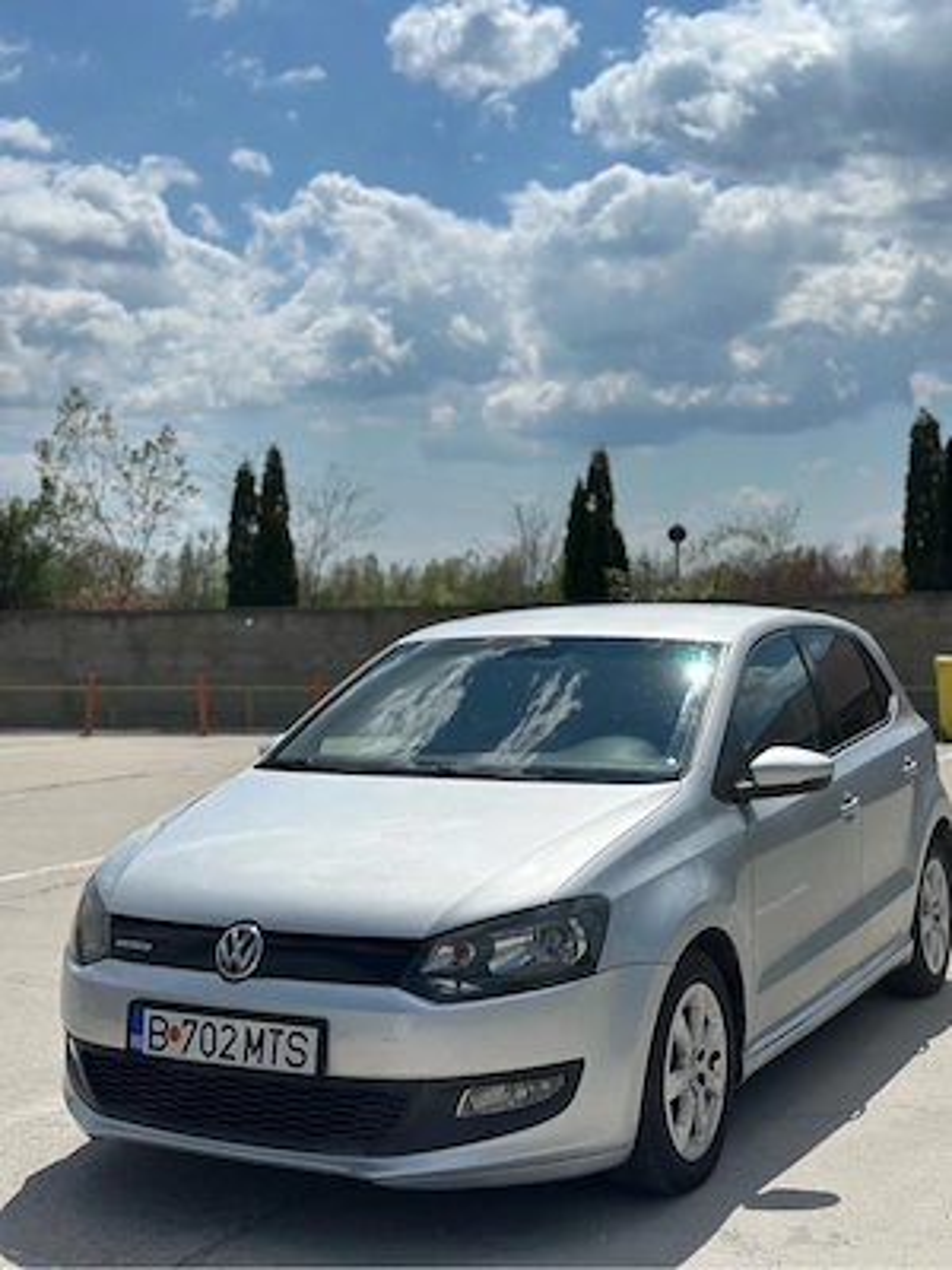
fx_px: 1760
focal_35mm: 48
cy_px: 635
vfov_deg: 39.7
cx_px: 476
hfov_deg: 30.3
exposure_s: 1/18868
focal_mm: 6.86
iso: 80
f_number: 1.78
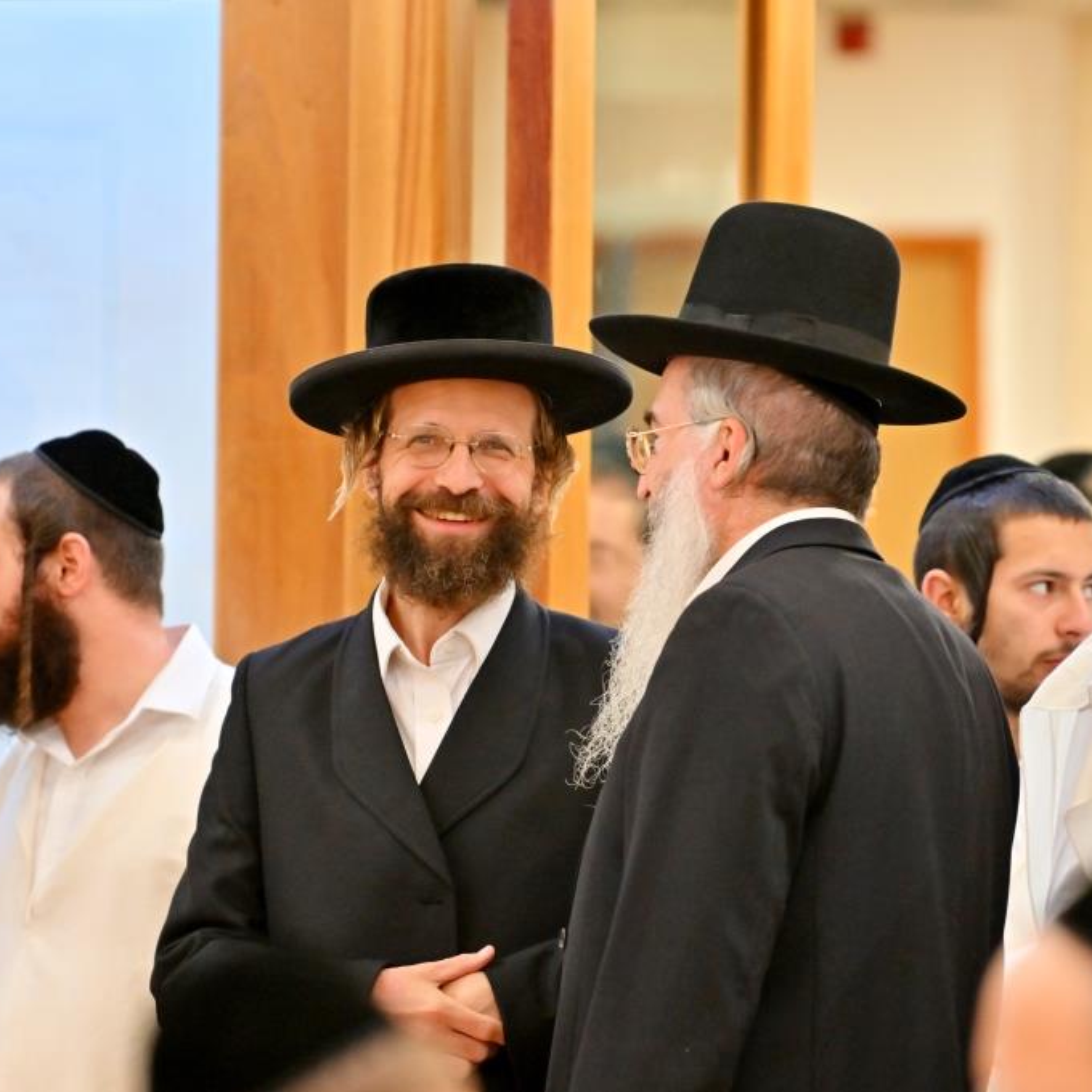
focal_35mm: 384
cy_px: 546
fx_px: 13705
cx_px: 565
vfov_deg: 4.6
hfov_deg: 4.6
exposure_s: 1/160
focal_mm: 200
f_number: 2.8
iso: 800
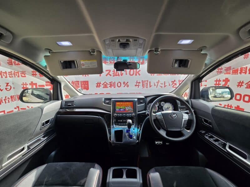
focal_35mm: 13
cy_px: 94
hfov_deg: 106.2
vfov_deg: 89.9
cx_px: 125
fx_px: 94
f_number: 2.2
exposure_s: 1/200
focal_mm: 2.2
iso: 50
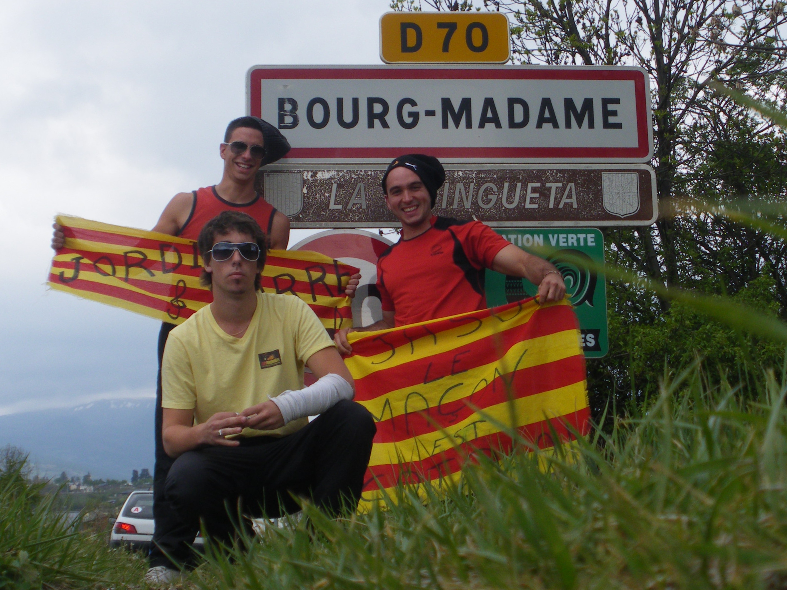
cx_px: 394
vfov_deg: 34.3
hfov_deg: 44.8
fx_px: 955
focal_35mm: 42
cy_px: 295
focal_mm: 7.5
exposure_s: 1/100
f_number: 4
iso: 64
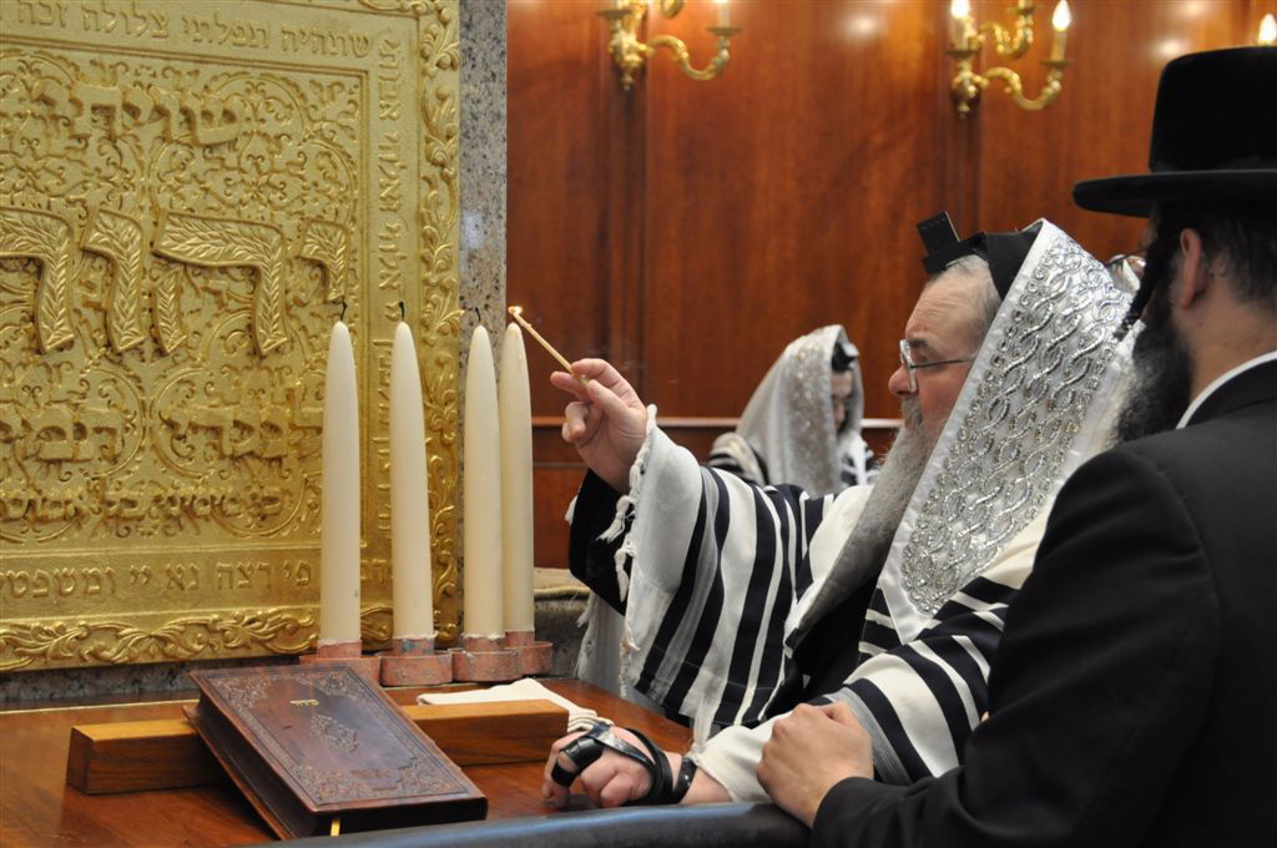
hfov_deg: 24.2
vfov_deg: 16.2
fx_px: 2976
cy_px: 424
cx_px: 638
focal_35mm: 84
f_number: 5.3
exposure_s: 1/50
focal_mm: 56
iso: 1000
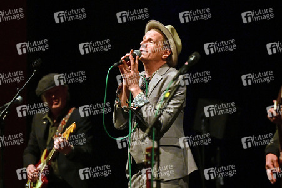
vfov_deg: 6.9
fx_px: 1565
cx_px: 141
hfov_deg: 10.3
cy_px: 94
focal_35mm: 200
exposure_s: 1/250
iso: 8000
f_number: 2.8
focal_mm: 200
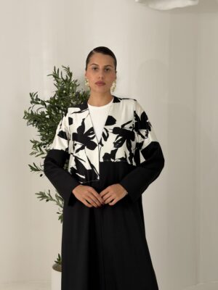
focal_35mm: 48
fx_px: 403
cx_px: 109
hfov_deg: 30.3
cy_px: 145
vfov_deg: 39.7
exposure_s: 1/506
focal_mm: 6.76
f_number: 1.78
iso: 64
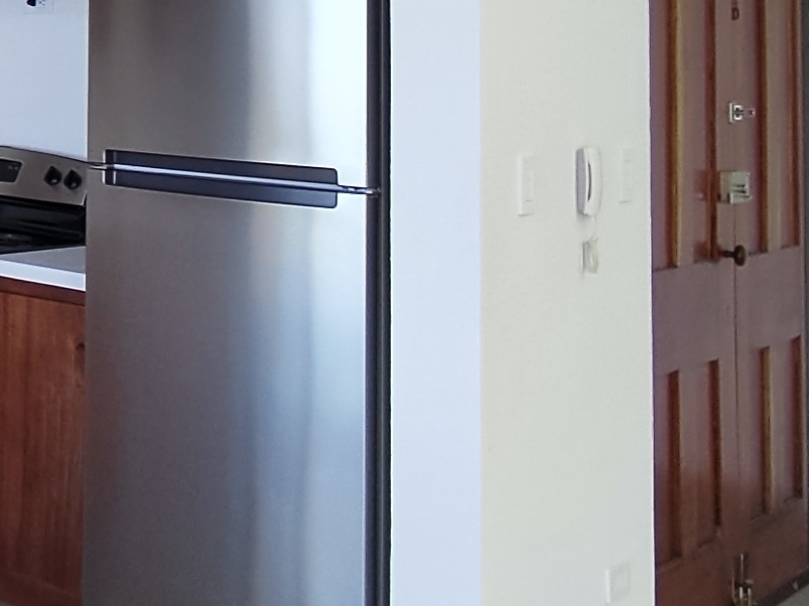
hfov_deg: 25.2
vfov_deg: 23.0
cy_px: -2
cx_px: -356
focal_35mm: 61
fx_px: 1425
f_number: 2.2
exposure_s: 1/100
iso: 54
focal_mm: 1.6
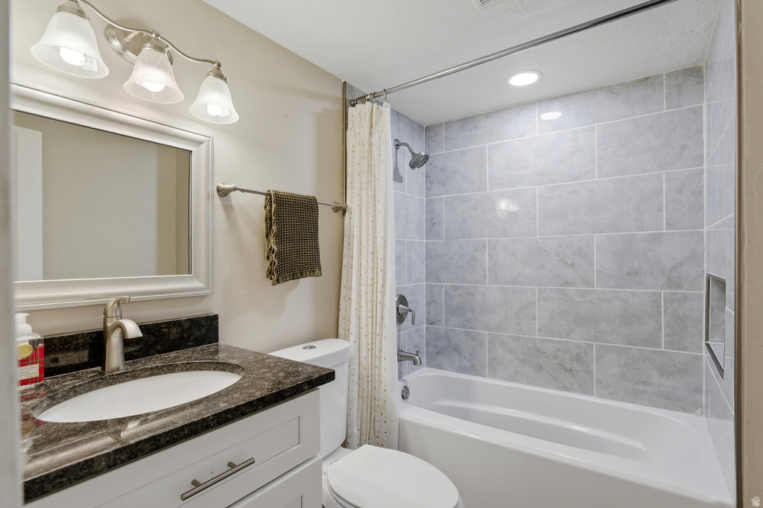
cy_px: 254
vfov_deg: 68.8
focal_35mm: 18
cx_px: 382
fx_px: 371
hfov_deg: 91.6
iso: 500
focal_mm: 17.5
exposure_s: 1/500
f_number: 8
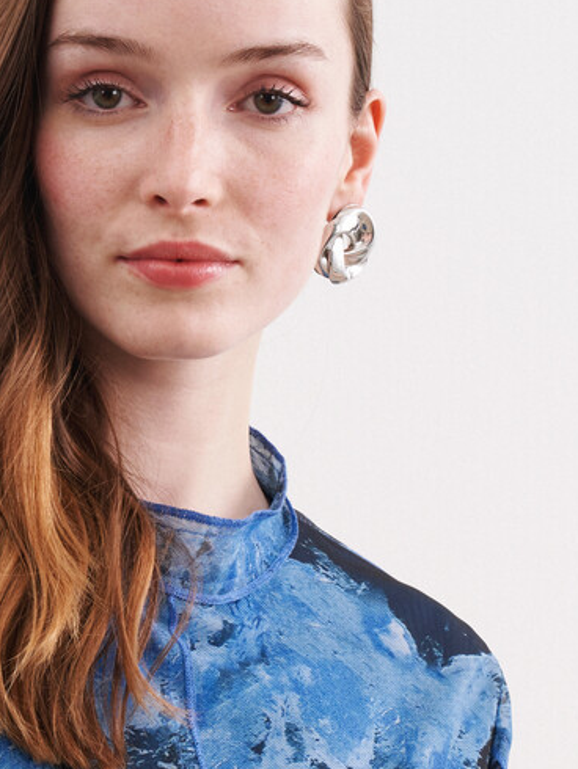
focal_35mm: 180
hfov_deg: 8.2
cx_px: -5
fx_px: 4004
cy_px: 926
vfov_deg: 10.8
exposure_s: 1/160
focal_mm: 51
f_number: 11
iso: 400
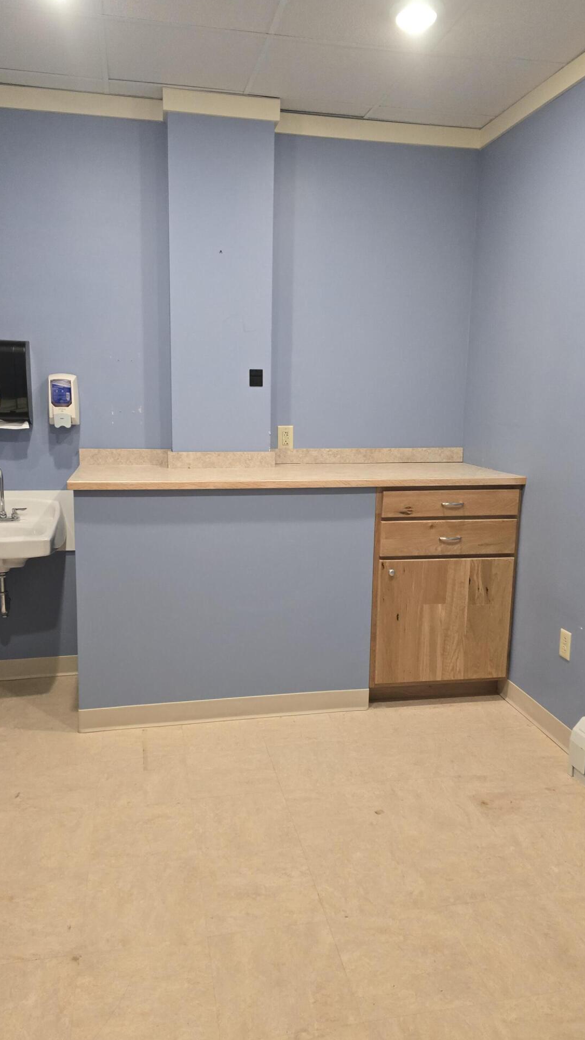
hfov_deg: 44.4
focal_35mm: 26
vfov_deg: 71.9
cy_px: 526
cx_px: 298
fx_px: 717
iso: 400
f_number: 1.7
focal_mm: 6.3
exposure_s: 1/120
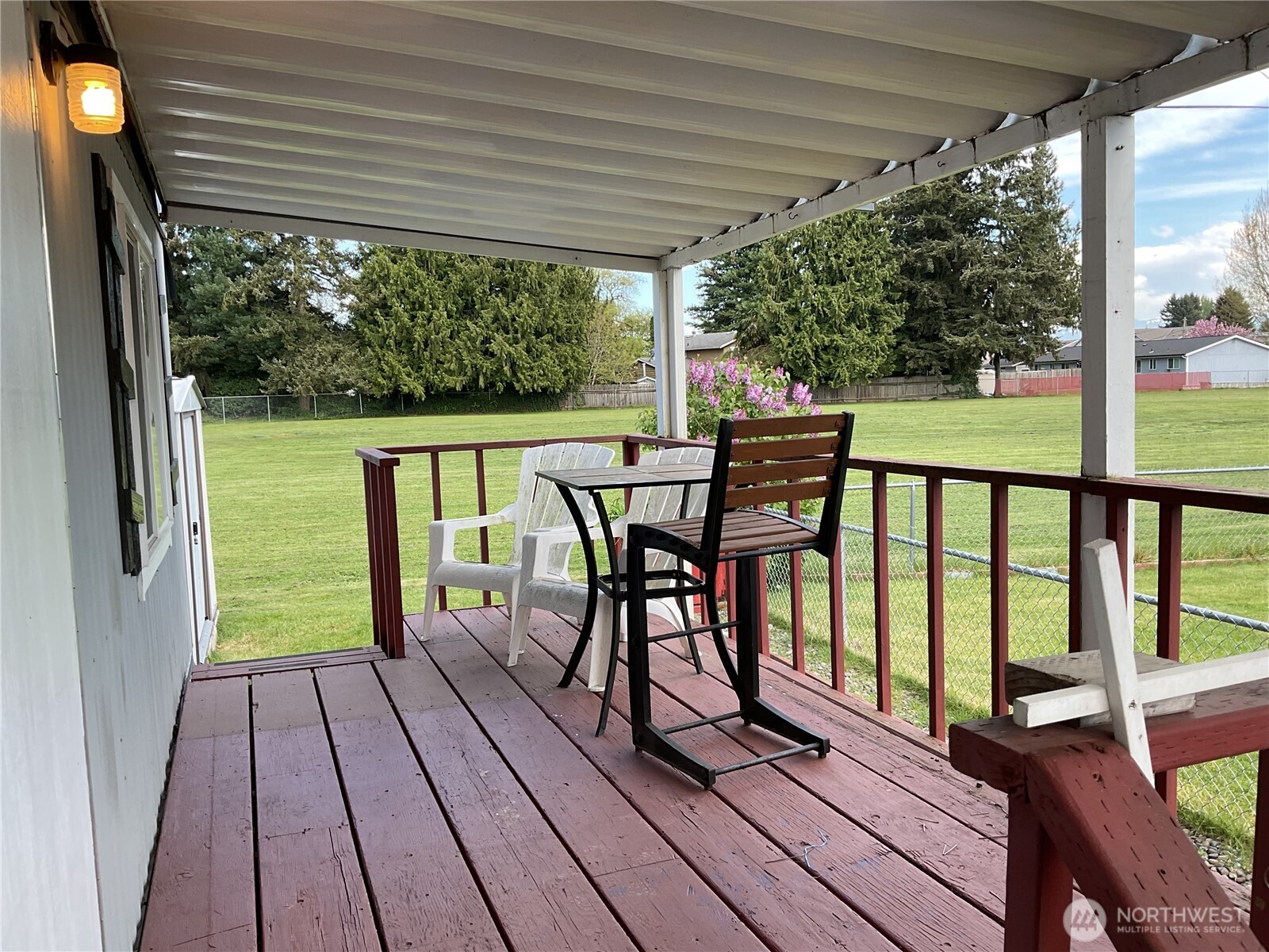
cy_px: 476
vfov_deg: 48.2
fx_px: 1063
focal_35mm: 29
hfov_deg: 61.7
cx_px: 634
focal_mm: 3
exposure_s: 1/191
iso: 16
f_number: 1.8
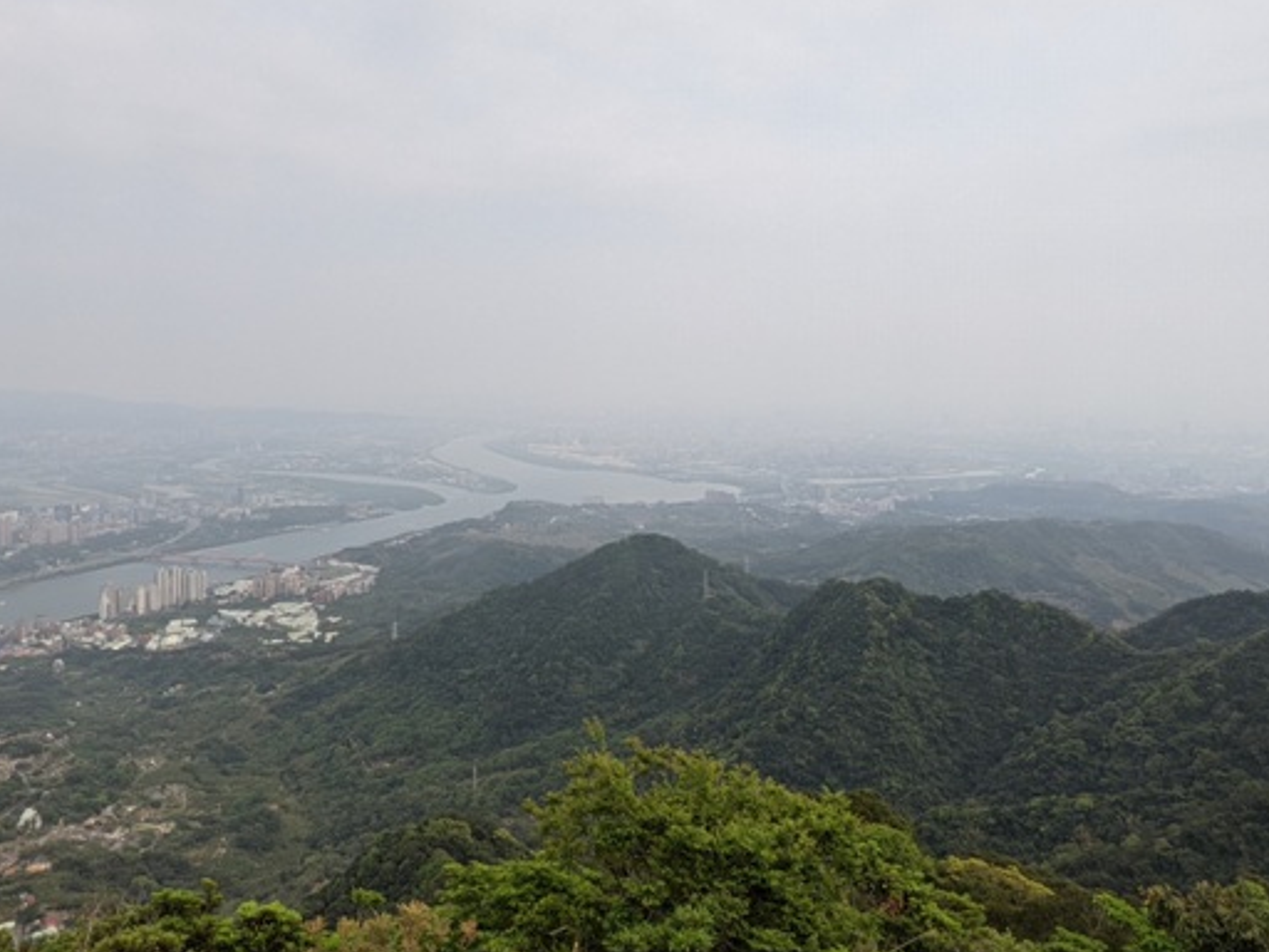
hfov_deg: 68.9
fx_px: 916
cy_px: 355
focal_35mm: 25
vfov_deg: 54.2
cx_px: 533
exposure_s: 1/693
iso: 54
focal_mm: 2.22
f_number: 2.2
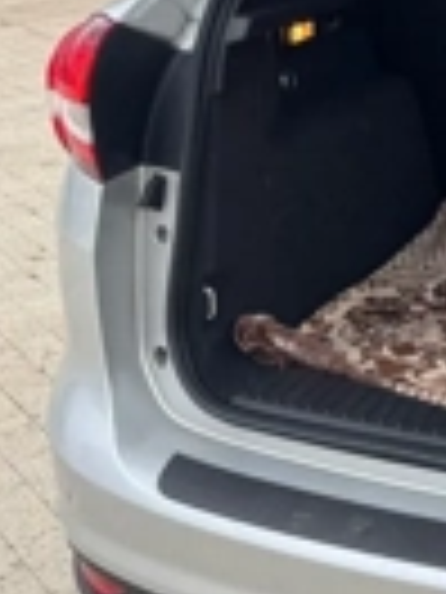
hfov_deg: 18.4
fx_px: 1254
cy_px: -9
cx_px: 626
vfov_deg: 25.3
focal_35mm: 73
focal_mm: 6.76
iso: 200
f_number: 1.78
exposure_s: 1/112
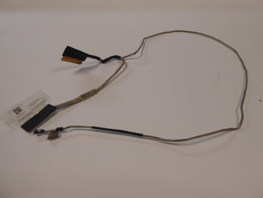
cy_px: 99
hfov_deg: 67.3
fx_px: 198
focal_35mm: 26
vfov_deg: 53.1
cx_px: 133
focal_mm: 4.3
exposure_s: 1/60
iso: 125
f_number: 3.3
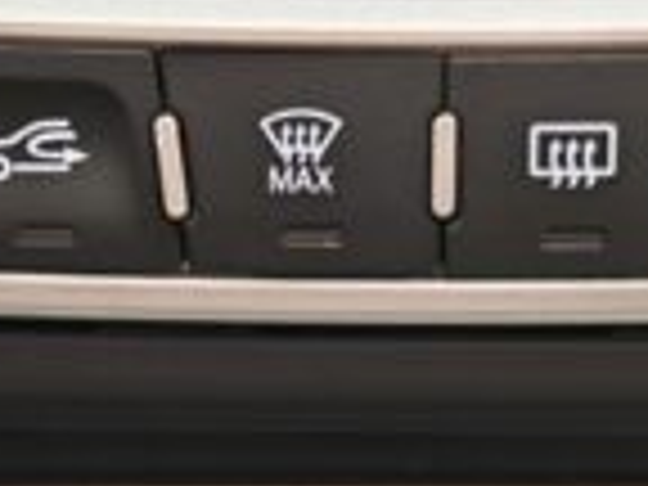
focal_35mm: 164
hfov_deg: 12.0
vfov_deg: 9.0
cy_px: 441
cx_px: 288
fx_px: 3070
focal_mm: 5.4
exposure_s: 1/50
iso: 640
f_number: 1.6
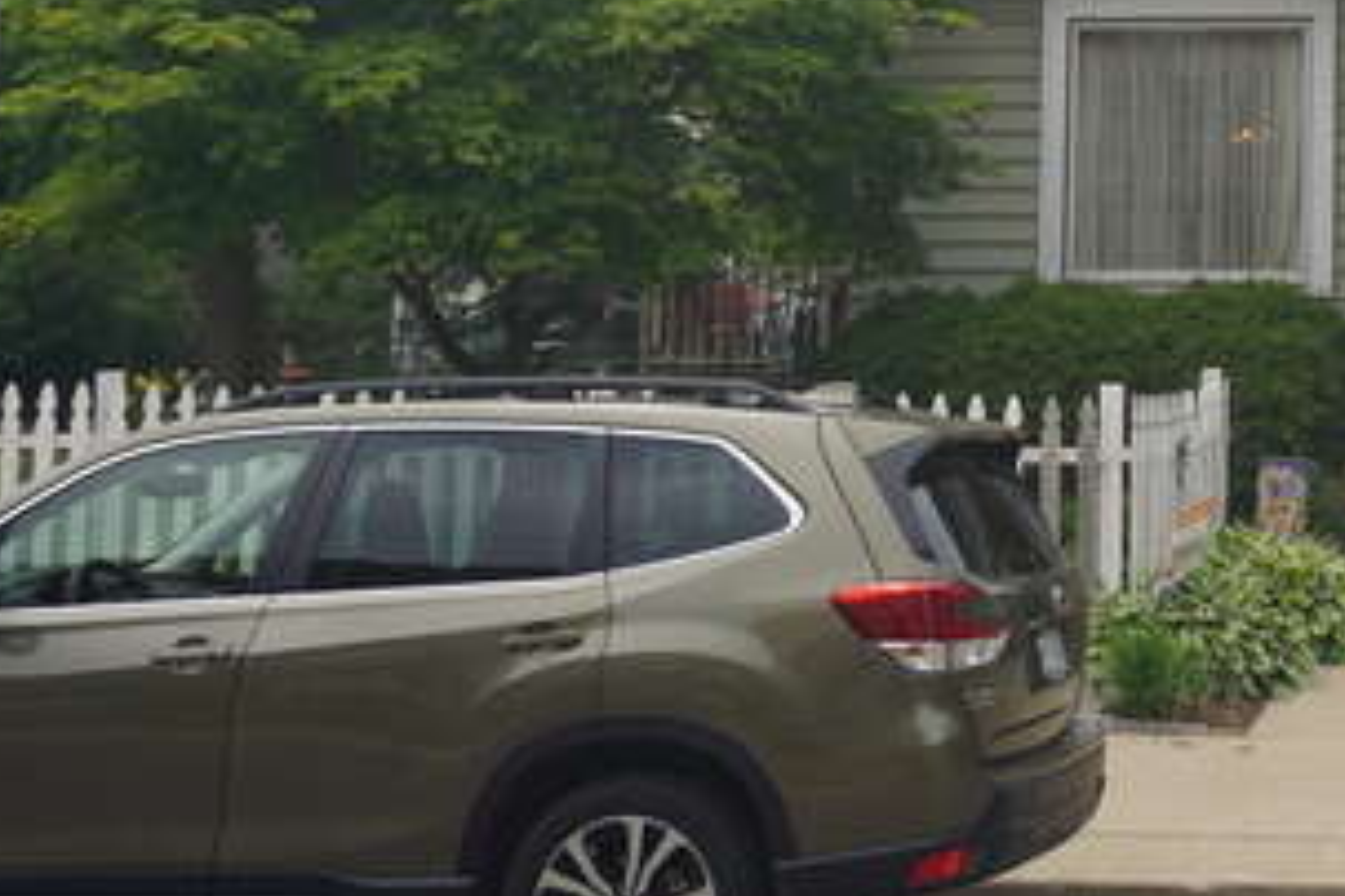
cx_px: 1491
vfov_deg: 17.5
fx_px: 2814
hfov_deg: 24.9
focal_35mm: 75
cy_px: -95
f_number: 11
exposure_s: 1/125
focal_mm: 19
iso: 100
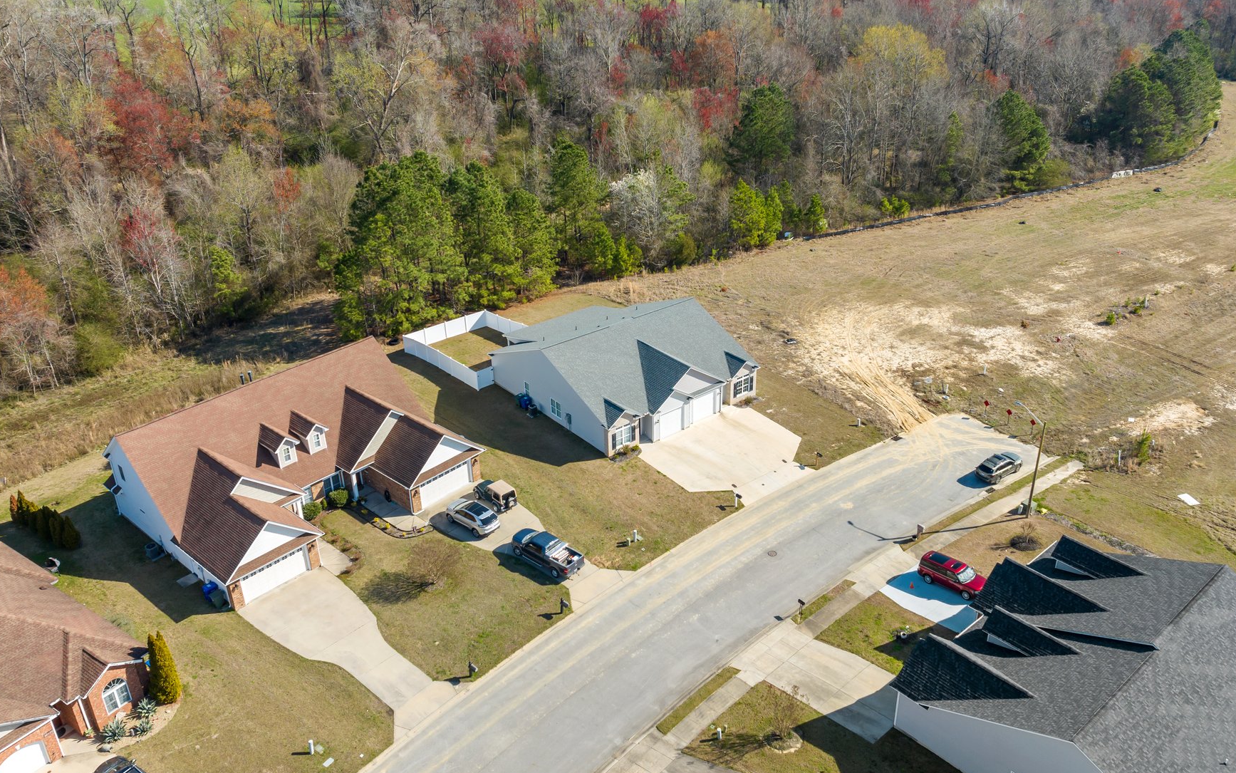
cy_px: 361
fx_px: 1011
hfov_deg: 62.8
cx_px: 665
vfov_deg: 41.8
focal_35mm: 30
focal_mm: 12.29
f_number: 4
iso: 100
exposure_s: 1/640
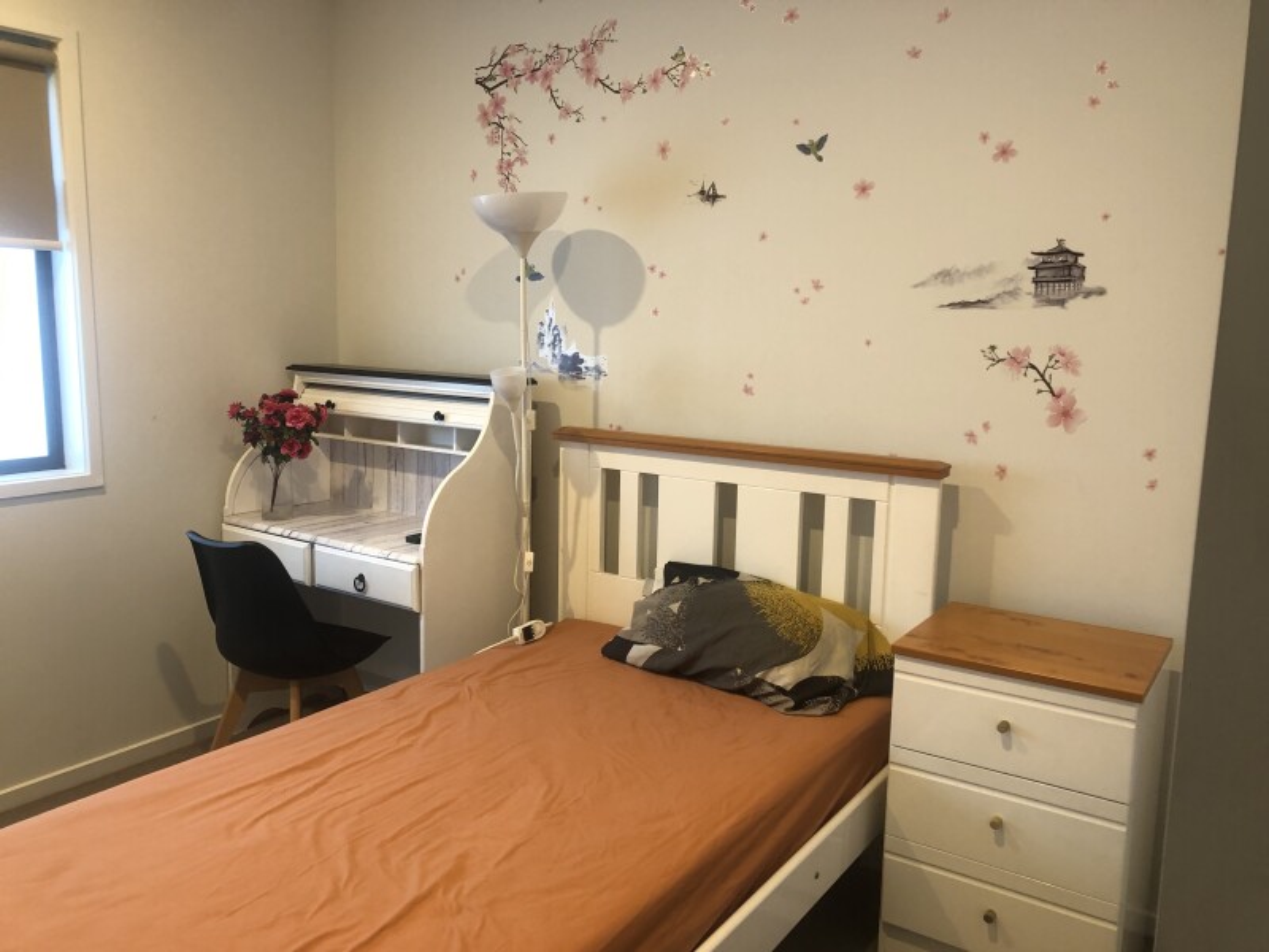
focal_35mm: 28
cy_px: 476
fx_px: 1026
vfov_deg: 49.7
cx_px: 634
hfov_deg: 63.4
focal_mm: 3.99
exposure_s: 1/17
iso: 32
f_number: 1.8
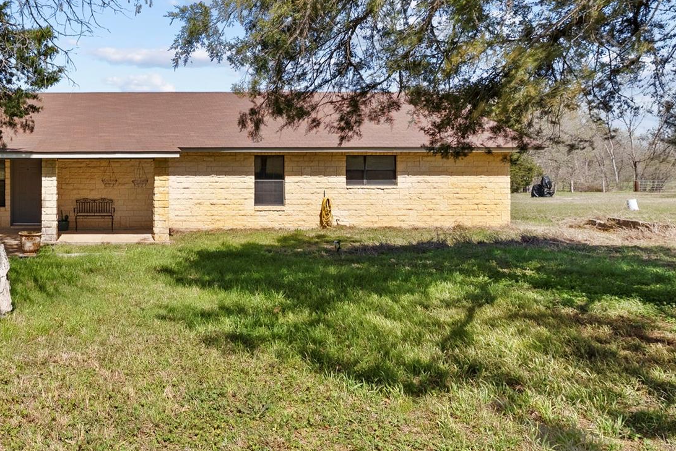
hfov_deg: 55.0
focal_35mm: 30
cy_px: 174
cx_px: 86
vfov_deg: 43.4
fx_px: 564
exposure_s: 1/15
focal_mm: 16
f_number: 7.1
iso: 160
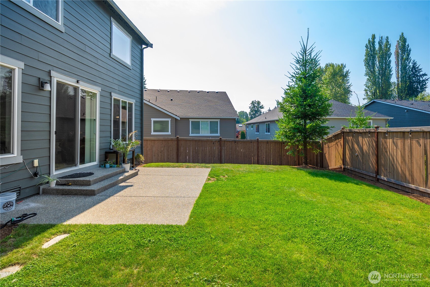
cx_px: 215
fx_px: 203
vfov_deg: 70.5
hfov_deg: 93.2
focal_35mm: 17
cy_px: 144
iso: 80
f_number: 7.1
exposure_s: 1/100
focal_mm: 17
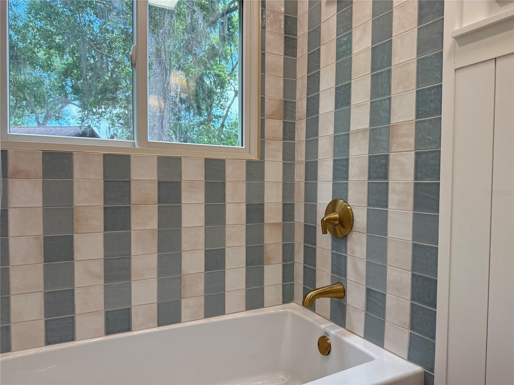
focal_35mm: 24
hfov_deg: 71.6
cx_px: 257
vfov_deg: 56.8
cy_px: 192
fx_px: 356
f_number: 1.78
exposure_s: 1/234
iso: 125
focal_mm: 6.76
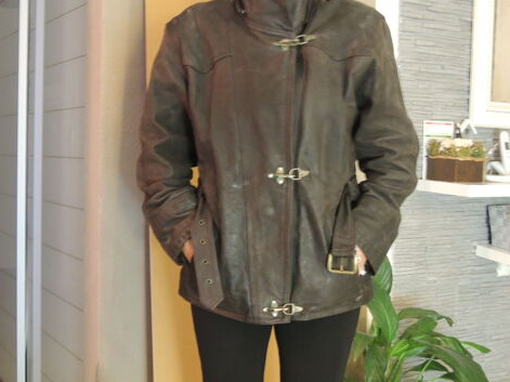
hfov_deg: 37.5
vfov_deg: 28.5
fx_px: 751
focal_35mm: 51
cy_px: 189
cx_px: 252
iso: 800
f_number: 3.6
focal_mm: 8.9
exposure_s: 1
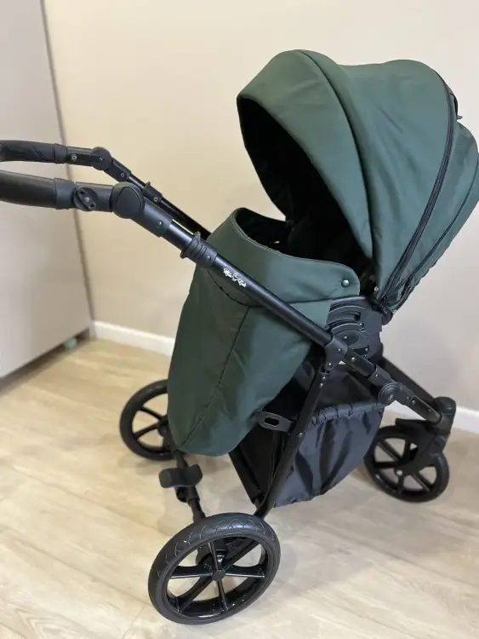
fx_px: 479
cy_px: 320
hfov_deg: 53.1
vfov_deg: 67.3
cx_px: 240
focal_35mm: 26
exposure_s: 1/50
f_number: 1.6
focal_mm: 5.1
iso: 250
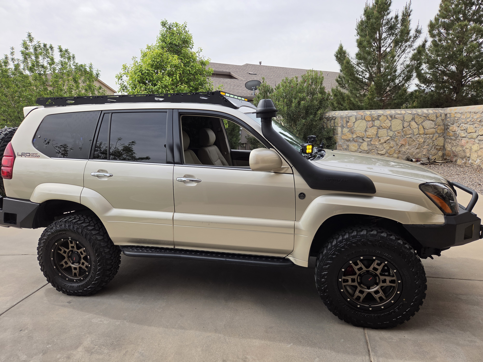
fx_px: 321
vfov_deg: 58.9
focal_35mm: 23
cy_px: 181
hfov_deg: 73.9
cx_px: 242
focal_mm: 5.4
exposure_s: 1/3798
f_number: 1.8
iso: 80
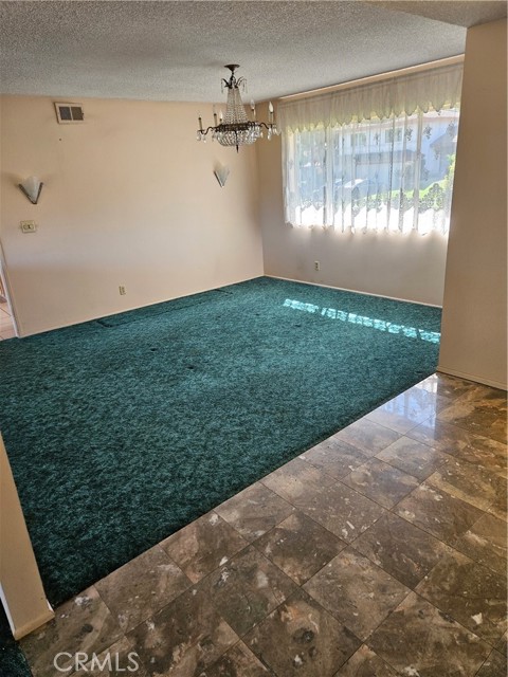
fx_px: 450
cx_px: 254
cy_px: 338
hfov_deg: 58.9
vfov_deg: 73.9
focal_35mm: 23
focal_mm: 5.4
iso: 80
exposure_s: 1/120
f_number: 1.8
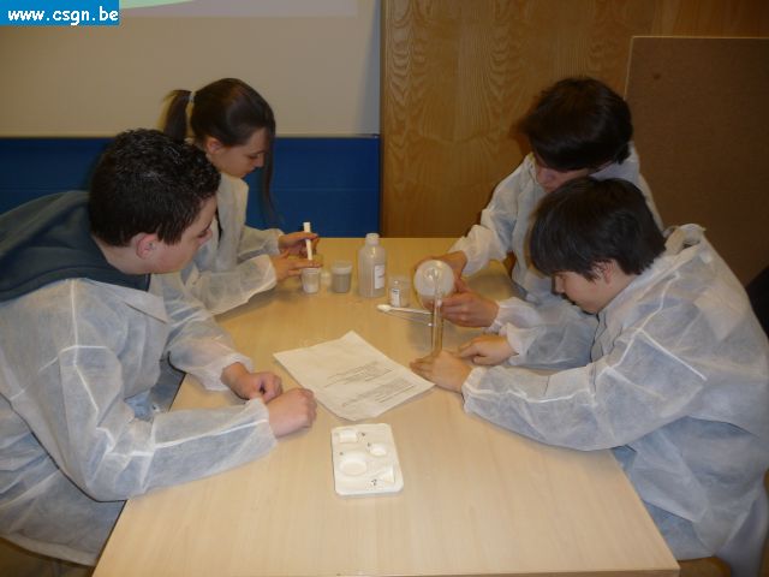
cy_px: 288
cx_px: 384
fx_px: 622
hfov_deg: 63.4
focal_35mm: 28
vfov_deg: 49.7
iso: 100
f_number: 3.3
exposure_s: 1/30
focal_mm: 4.7
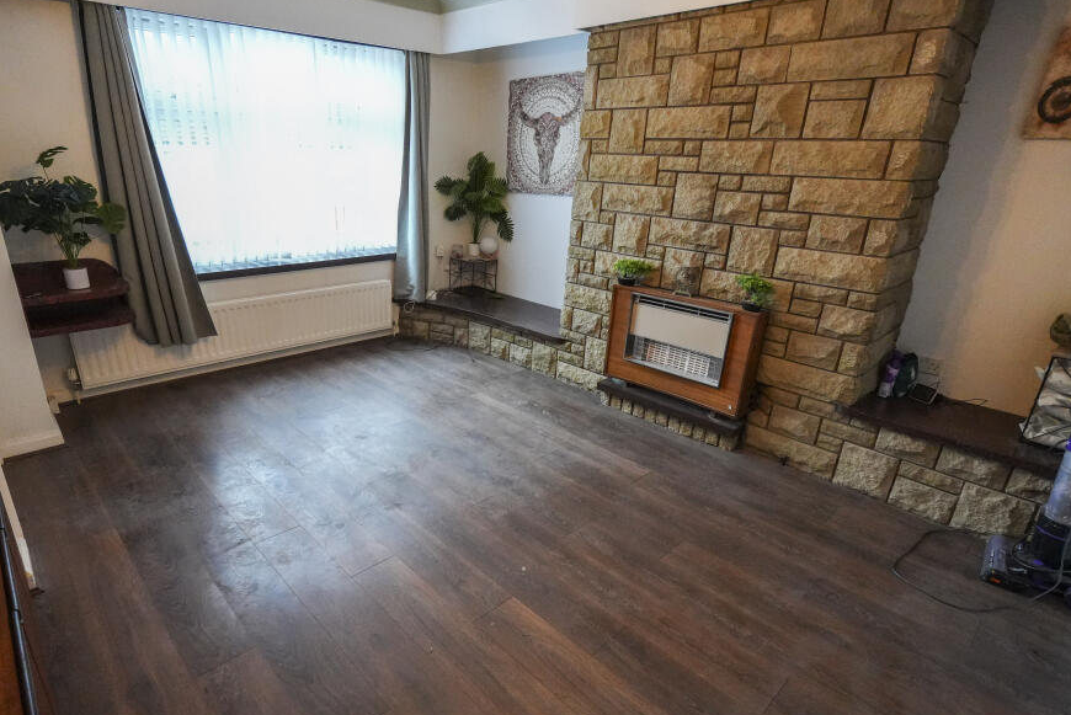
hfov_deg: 82.8
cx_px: 473
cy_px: 385
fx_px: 604
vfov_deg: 61.2
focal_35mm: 20
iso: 5000
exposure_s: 1/160
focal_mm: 11.5
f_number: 4
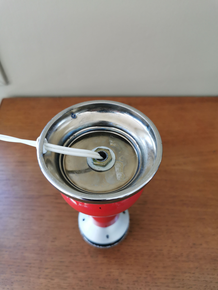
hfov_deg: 51.4
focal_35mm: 27
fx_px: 227
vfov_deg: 65.3
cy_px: 145
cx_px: 109
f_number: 1.6
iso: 80
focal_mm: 5.56
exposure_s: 1/100
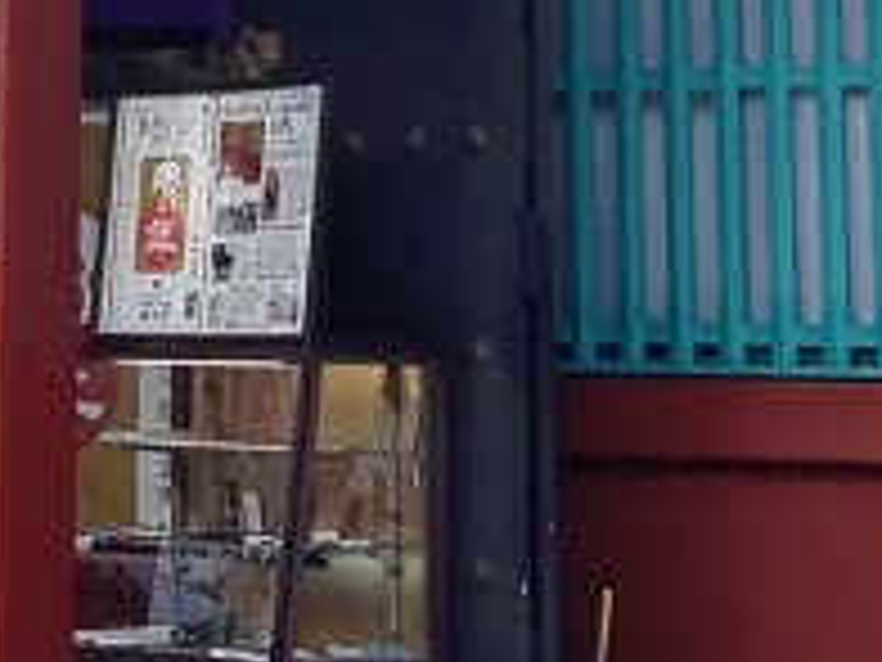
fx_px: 4306
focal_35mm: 169
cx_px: 97
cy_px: -610
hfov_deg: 11.6
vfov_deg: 8.4
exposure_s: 1/252
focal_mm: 3.8
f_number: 2
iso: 100
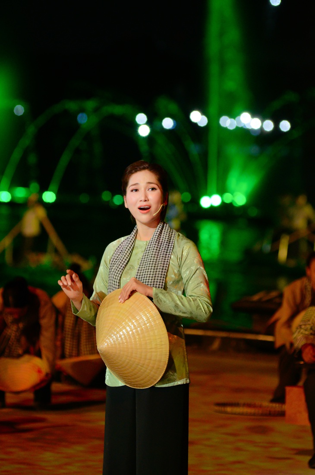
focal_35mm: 232
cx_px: 158
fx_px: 3065
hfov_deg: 5.9
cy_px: 238
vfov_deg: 8.9
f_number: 4
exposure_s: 1/125
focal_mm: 155
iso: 2000
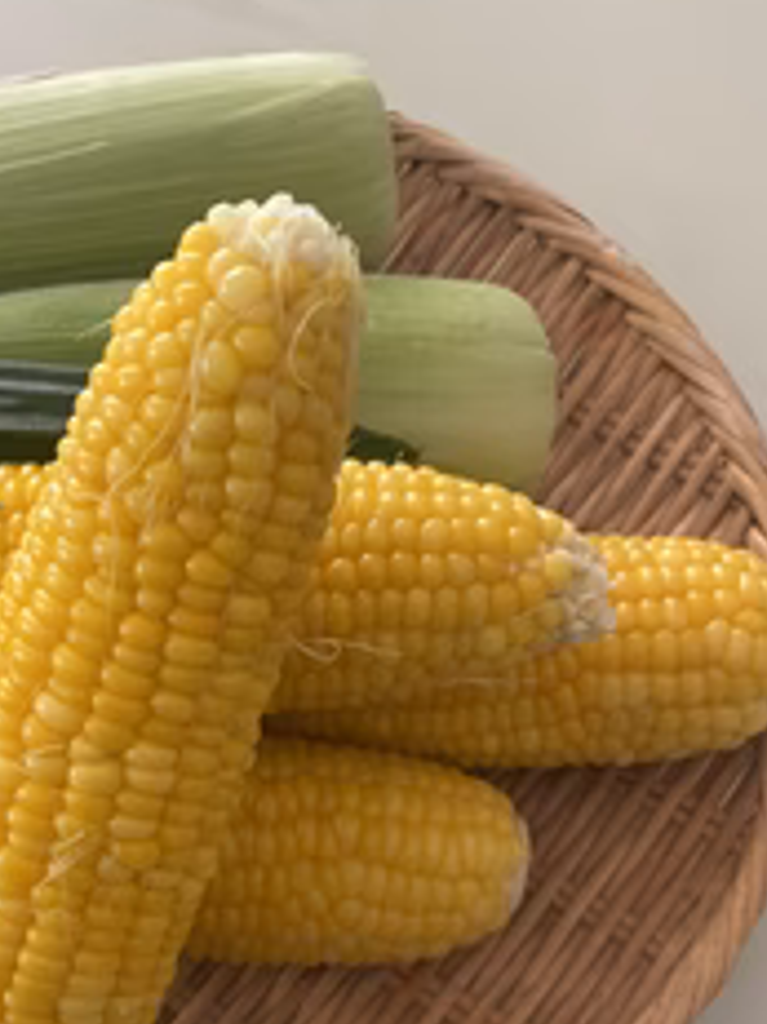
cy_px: 749
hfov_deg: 31.0
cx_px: 111
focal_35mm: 45
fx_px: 1331
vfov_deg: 41.1
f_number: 1.8
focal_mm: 4.25
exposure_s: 1/63
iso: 125
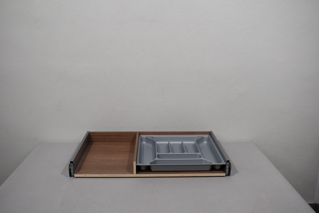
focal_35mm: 34
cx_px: 160
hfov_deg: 55.1
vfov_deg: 38.4
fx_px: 306
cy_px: 106
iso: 320
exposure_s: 1/125
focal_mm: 23
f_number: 5.6
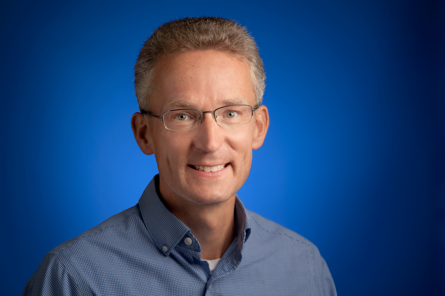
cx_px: 222
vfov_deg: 13.0
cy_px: 148
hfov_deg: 19.5
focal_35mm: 105
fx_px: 1297
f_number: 6.3
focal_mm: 105
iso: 100
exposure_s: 1/160
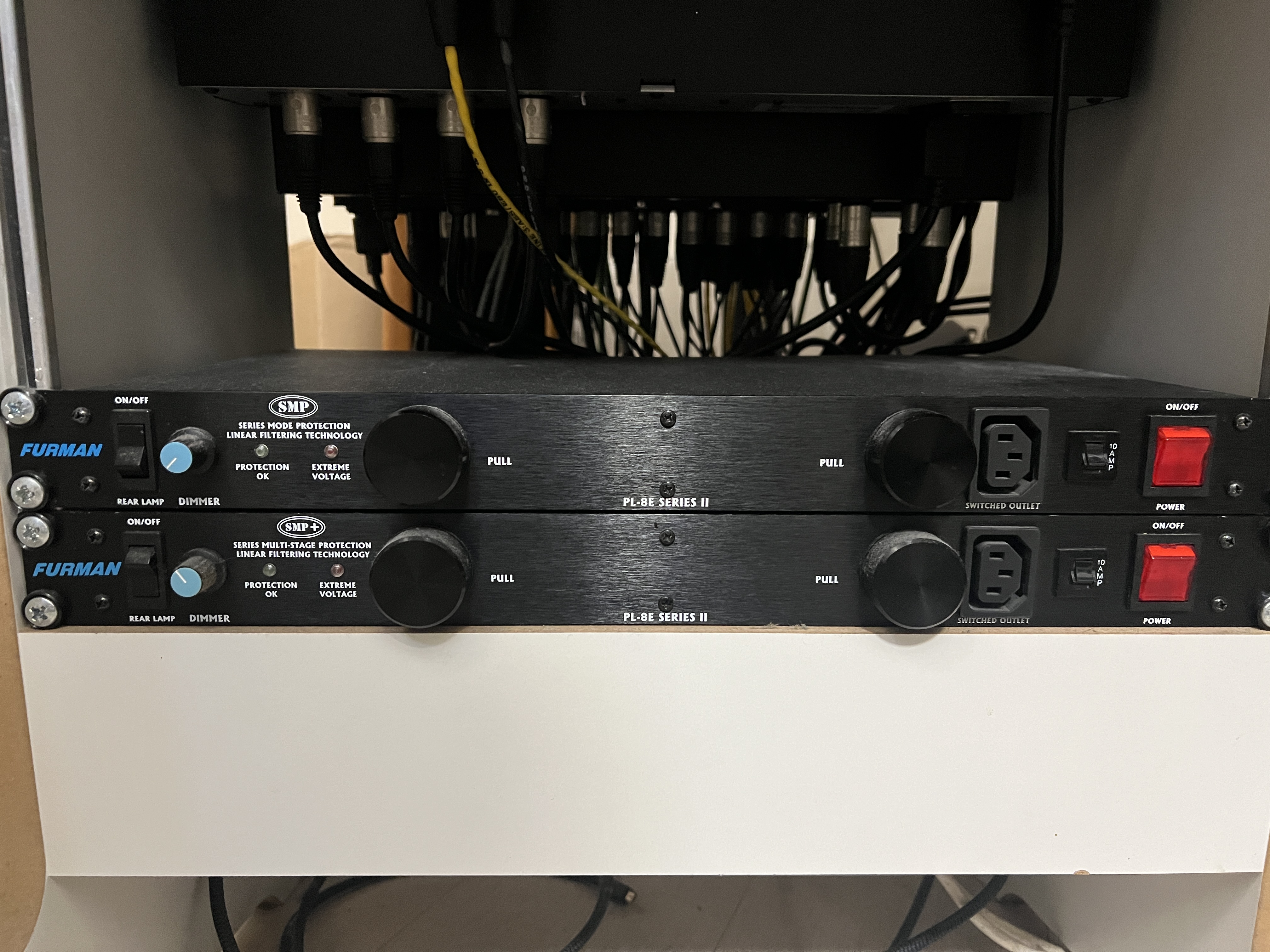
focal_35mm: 26
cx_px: 635
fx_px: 954
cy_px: 476
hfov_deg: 67.3
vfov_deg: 53.1
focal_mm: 5.7
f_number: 1.5
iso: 500
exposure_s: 1/33
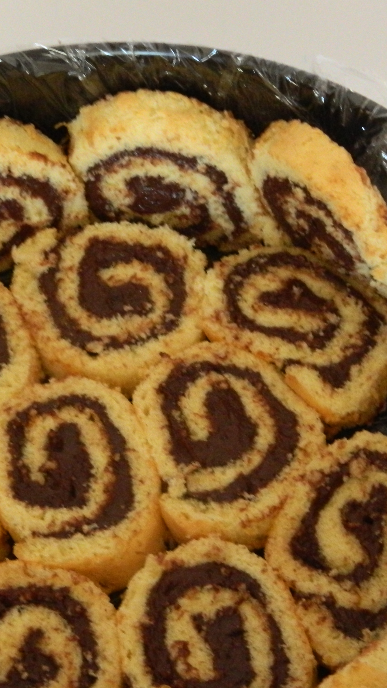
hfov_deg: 14.9
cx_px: 170
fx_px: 1478
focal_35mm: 81
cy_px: 415
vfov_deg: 26.2
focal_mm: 7.3
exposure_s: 1/15
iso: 400
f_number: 3.5
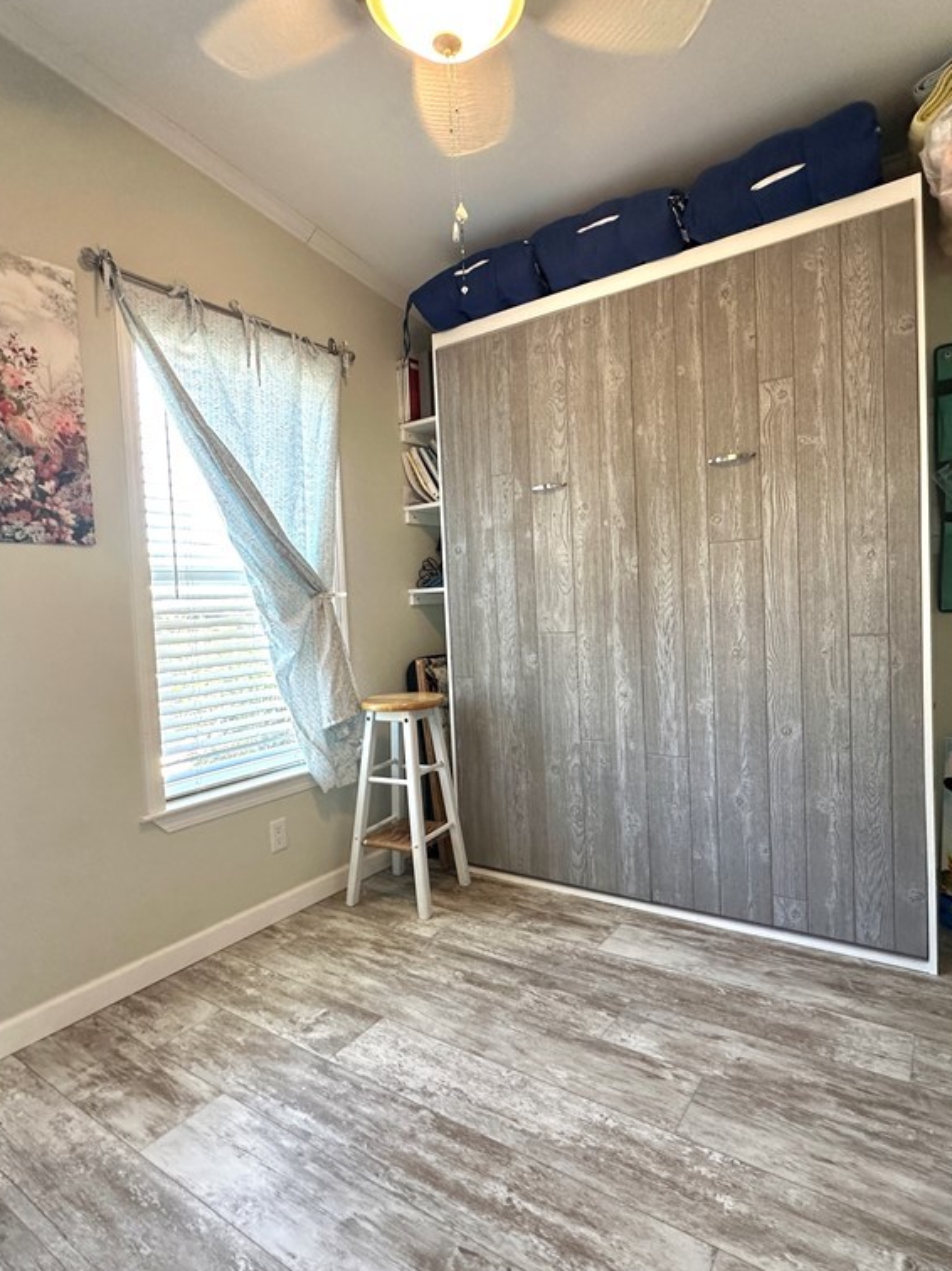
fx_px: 697
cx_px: 489
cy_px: 633
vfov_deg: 84.7
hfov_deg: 68.7
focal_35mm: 19
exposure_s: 1/120
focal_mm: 2.22
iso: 250
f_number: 2.2
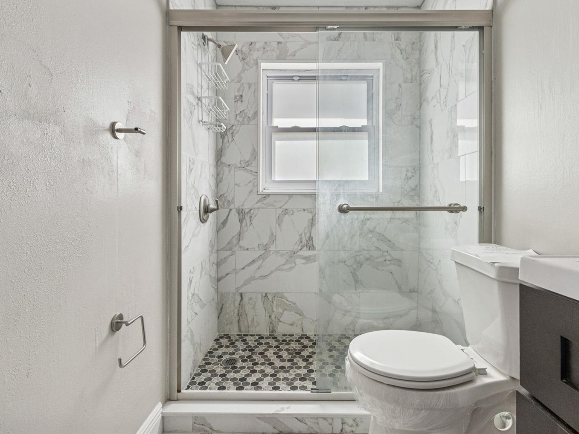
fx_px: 284
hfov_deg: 91.0
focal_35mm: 17
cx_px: 296
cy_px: 207
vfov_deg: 74.7
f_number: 7.1
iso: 640
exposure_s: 1/2500
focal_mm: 10
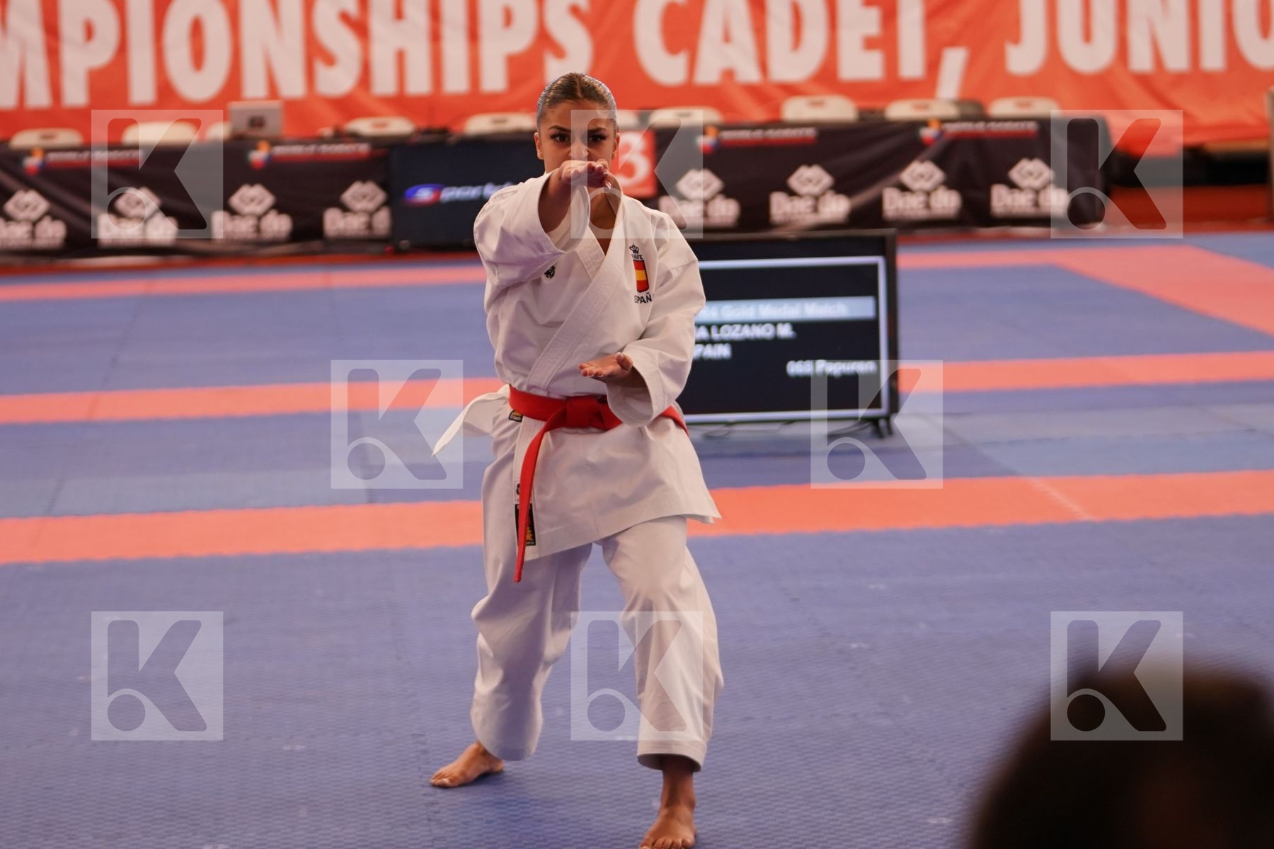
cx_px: 637
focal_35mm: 106
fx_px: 3751
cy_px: 424
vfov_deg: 12.9
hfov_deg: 19.3
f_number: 2.8
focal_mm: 71
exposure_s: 1/500
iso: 800
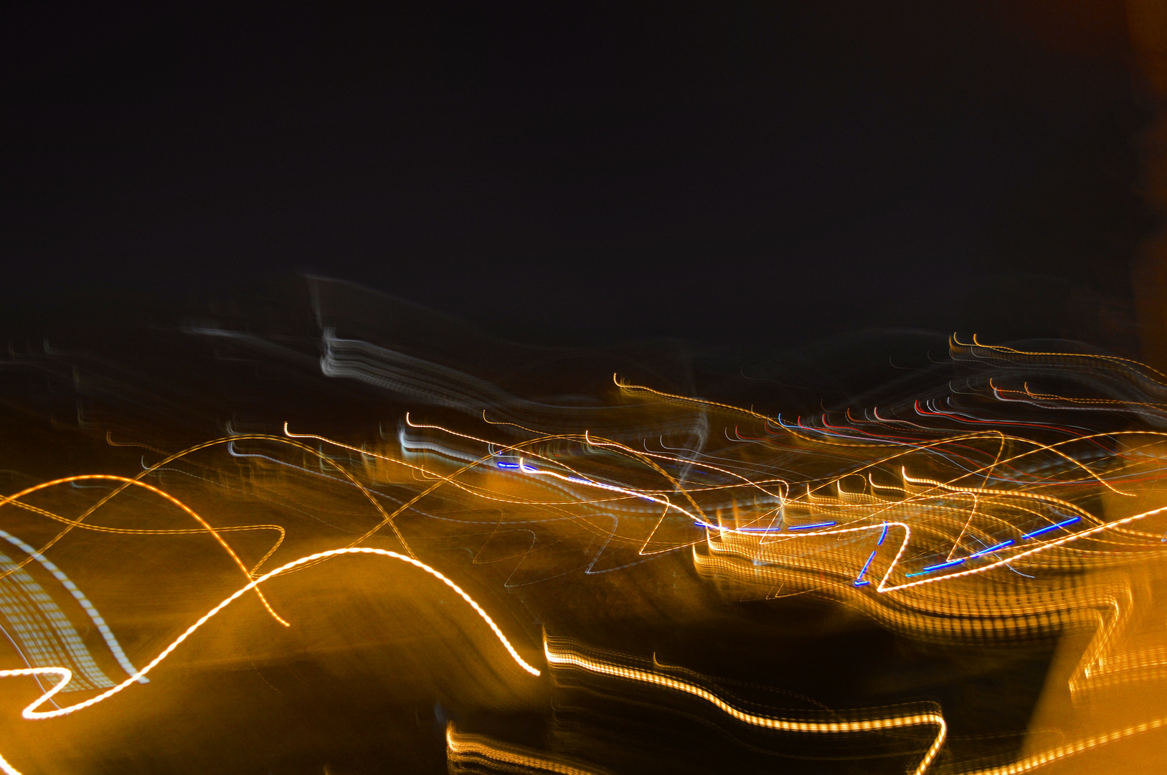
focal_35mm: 36
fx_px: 1165
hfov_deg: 53.2
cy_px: 388
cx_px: 584
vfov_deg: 36.8
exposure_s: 1.6
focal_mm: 24
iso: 200
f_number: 4
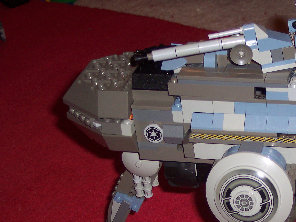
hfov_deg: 22.9
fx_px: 718
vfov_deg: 17.4
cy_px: 180
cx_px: 239
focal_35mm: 84
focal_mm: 10.7
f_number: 3.4
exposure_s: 1/30
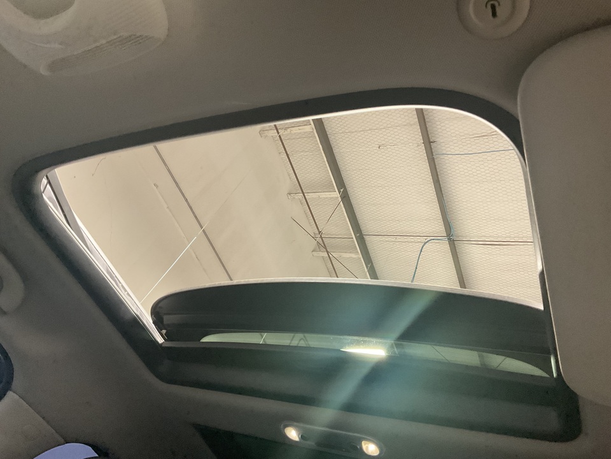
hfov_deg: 61.7
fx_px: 512
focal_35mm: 29
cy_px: 230
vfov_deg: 48.2
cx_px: 306
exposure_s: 1/60
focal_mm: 3
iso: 200
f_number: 1.8
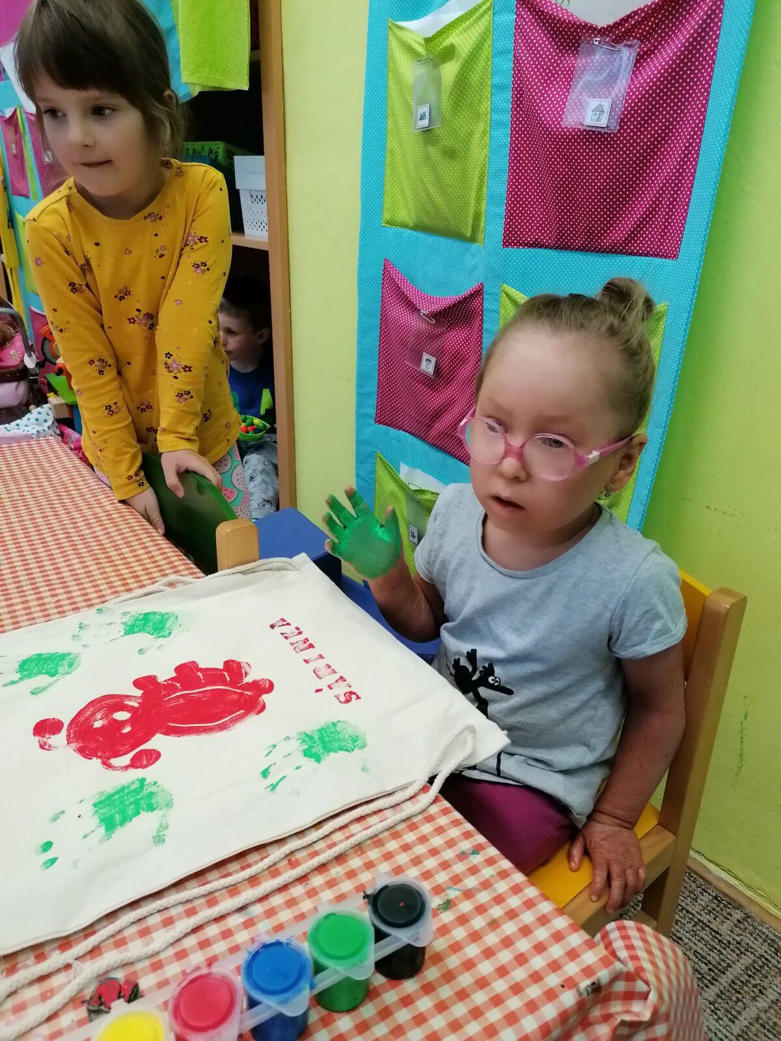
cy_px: 520
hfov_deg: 51.4
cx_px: 390
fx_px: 812
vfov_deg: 65.3
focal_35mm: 27
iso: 320
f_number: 1.8
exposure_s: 1/100
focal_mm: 4.75
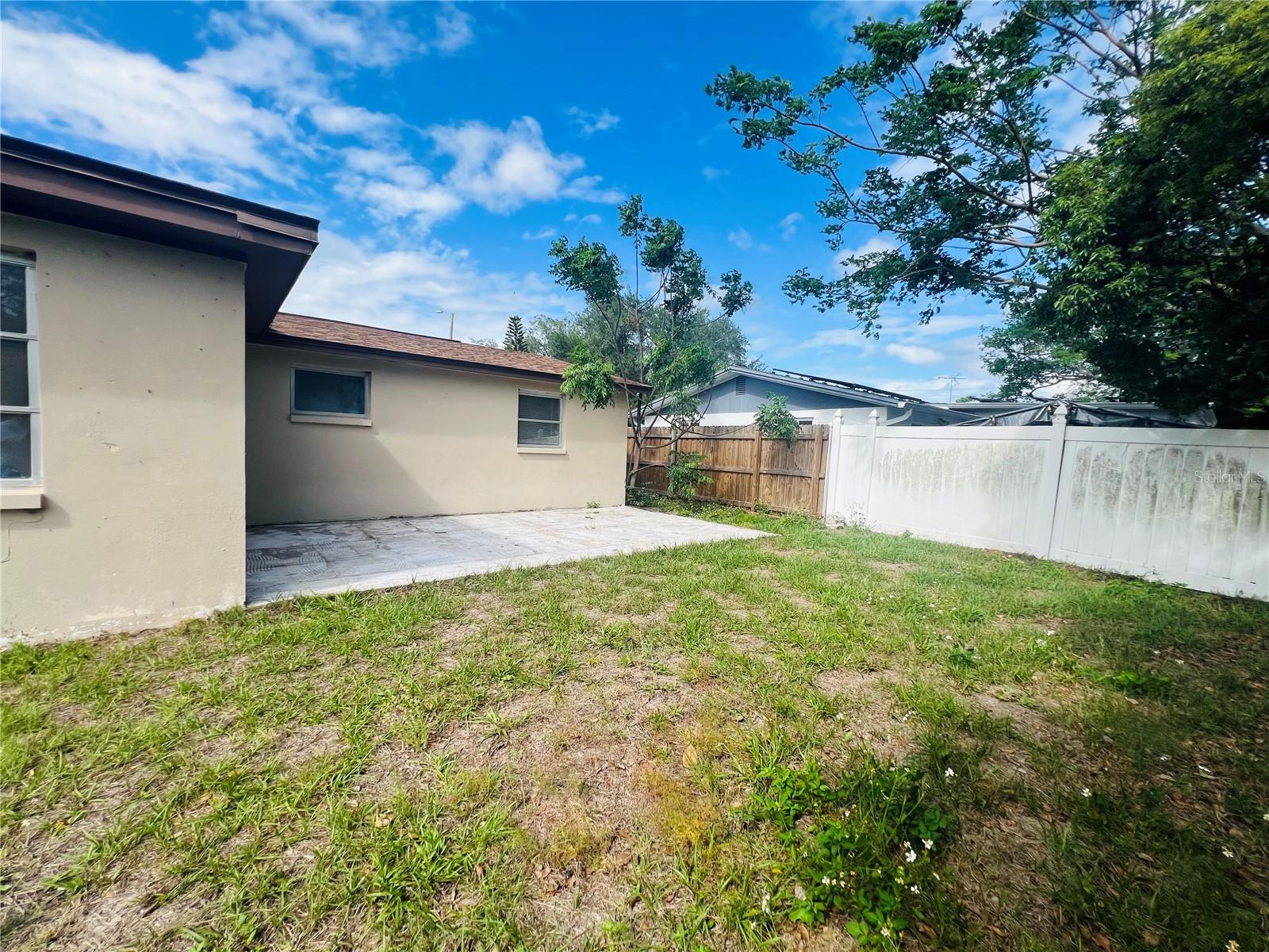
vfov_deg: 89.9
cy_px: 476
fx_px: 477
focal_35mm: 13
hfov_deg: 106.2
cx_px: 634
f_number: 1.8
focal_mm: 1.57
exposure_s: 1/1488
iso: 32
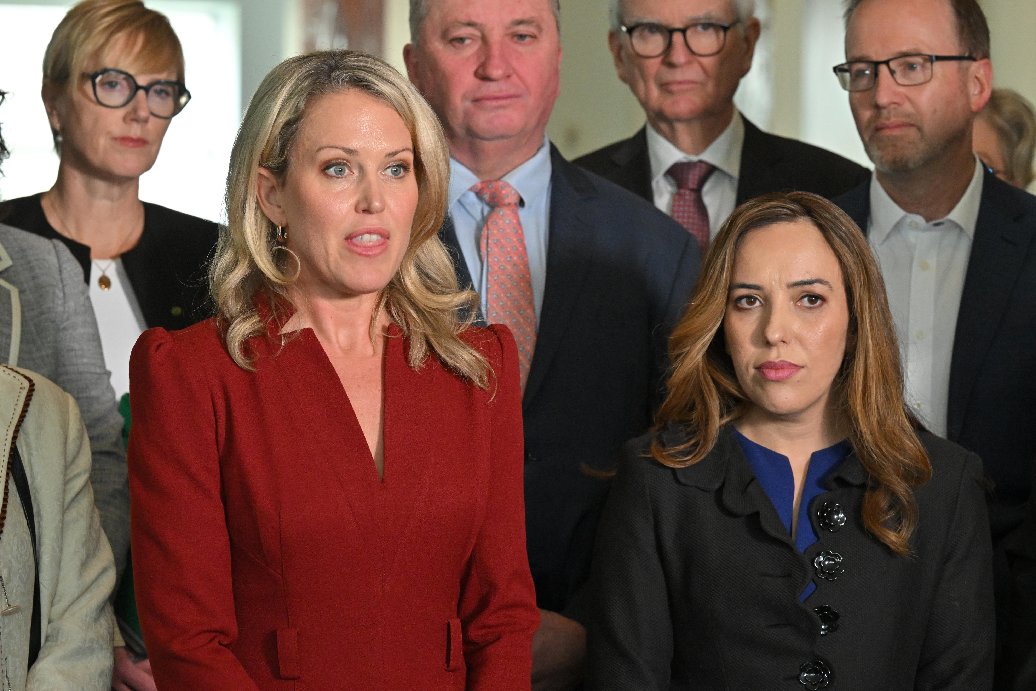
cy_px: 346
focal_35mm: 145
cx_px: 518
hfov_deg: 14.2
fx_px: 4172
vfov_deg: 9.5
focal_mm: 145
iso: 5000
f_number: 8
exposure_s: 1/250
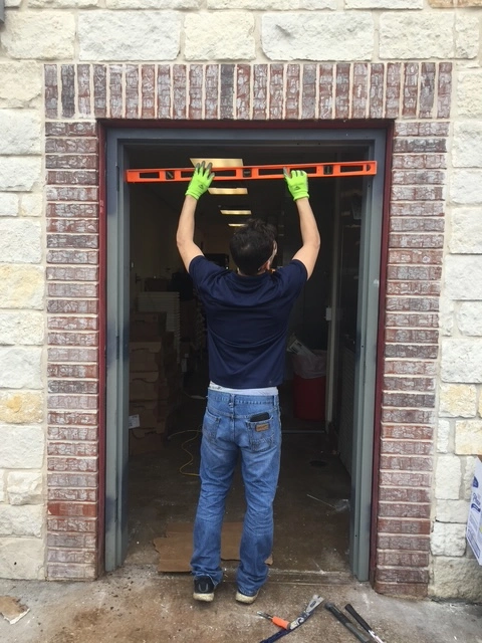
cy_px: 322
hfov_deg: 48.2
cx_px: 241
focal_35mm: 29
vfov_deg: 61.7
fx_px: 538
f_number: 2.2
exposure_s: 1/388
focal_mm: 4.15
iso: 32
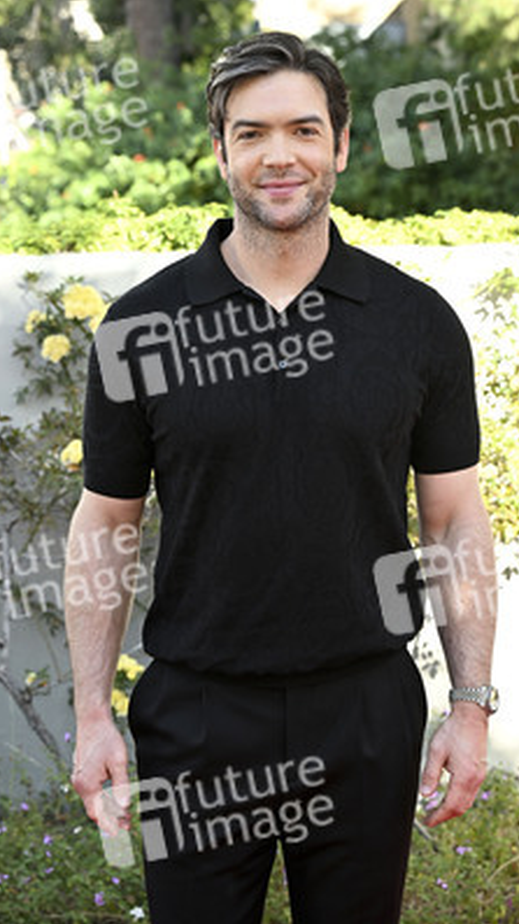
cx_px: 282
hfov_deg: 15.9
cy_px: 463
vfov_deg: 27.9
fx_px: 1861
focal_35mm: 76
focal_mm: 72
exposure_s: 1/320
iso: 640
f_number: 5.6
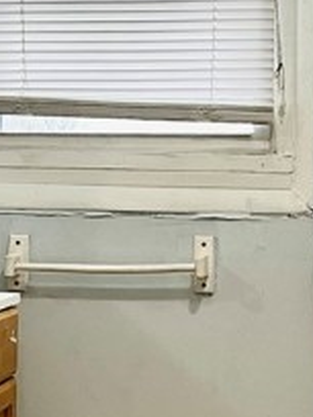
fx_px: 1181
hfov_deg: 15.0
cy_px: 186
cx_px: 237
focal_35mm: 98
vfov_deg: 20.0
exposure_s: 1/60
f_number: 1.6
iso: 125
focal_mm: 5.1
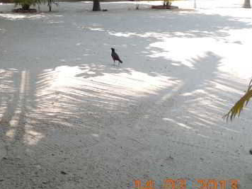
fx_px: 393
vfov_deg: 26.2
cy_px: 19
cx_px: -21
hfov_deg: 31.7
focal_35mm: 54
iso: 100
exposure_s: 1/500
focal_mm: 4.3
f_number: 3
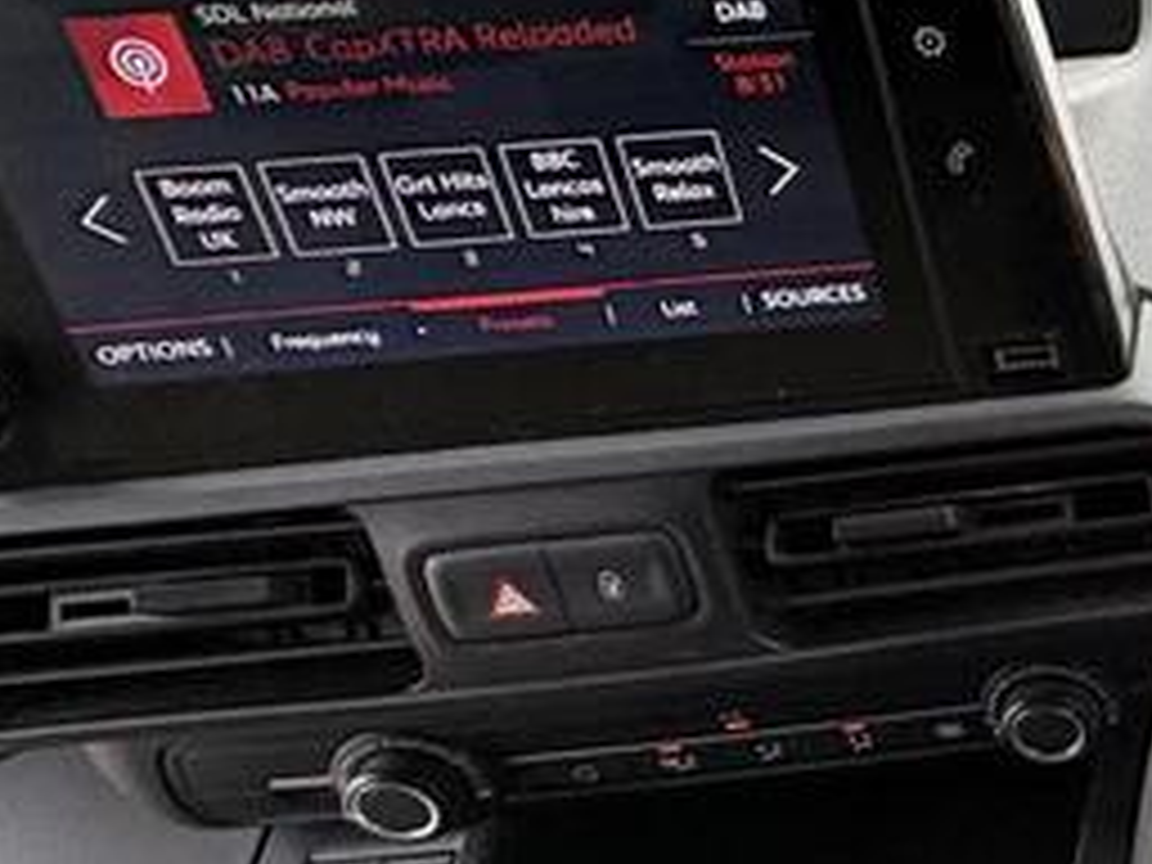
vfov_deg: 29.7
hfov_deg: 27.4
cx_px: 1714
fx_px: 1631
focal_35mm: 49
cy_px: 477
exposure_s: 1/99
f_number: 2.2
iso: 100
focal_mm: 2.22
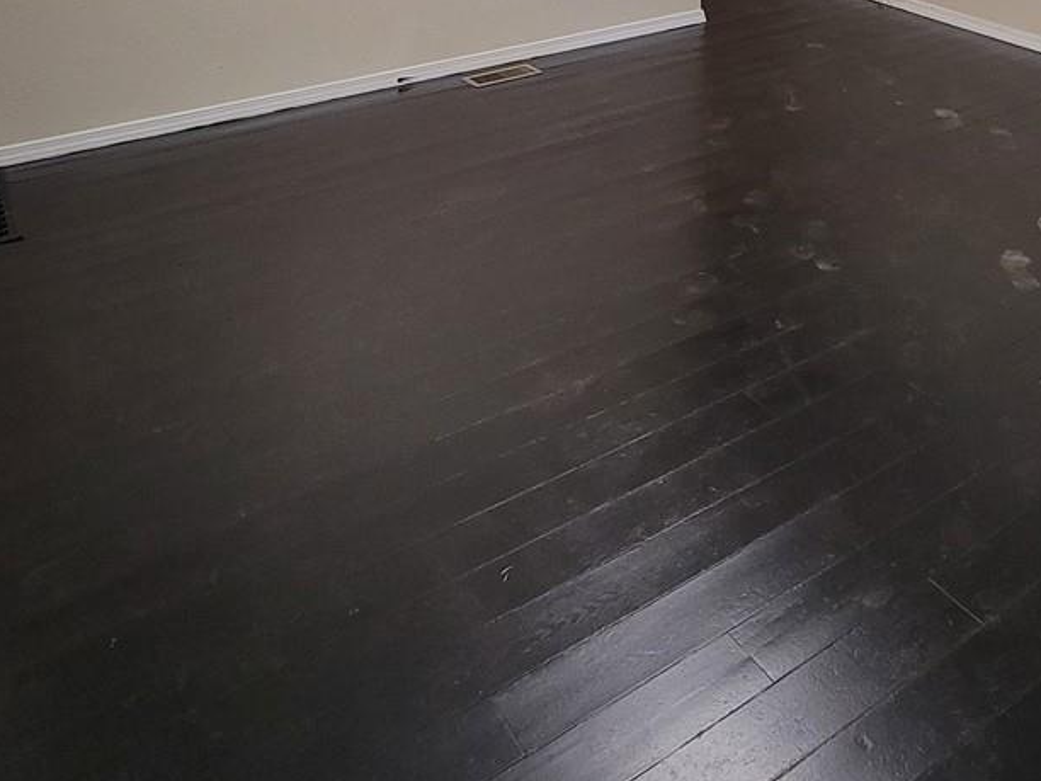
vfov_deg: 34.9
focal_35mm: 34
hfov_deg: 52.1
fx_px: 1022
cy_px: -112
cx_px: 754
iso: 320
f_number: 2.2
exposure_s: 1/60
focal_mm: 2.2
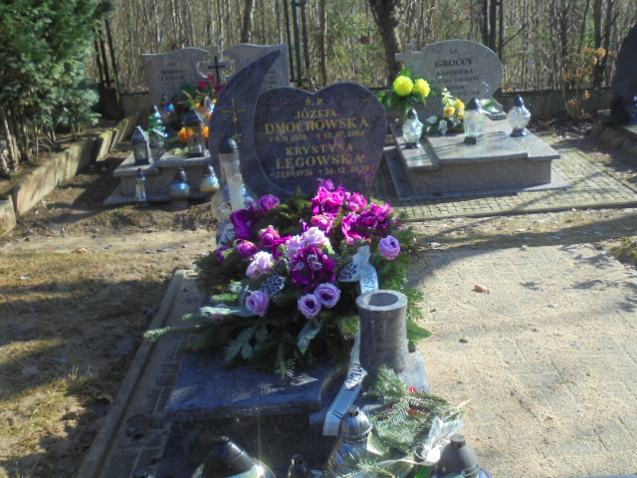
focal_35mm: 38
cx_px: 318
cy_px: 239
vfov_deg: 37.7
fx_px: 699
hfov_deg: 49.0
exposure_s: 1/200
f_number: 4.2
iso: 100
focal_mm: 6.9
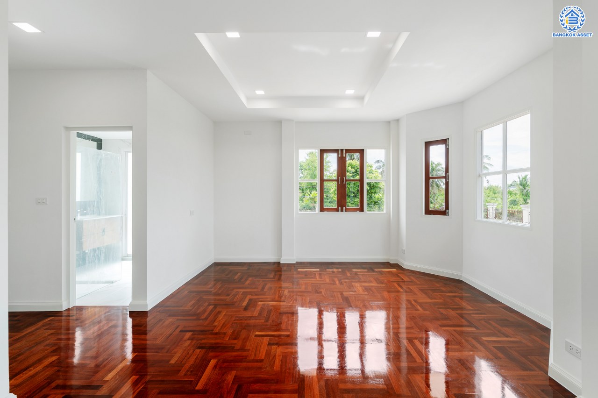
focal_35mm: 16
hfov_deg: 96.8
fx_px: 266
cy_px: 199
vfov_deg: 73.7
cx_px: 299
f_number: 5.6
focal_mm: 16
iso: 100
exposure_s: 1/60
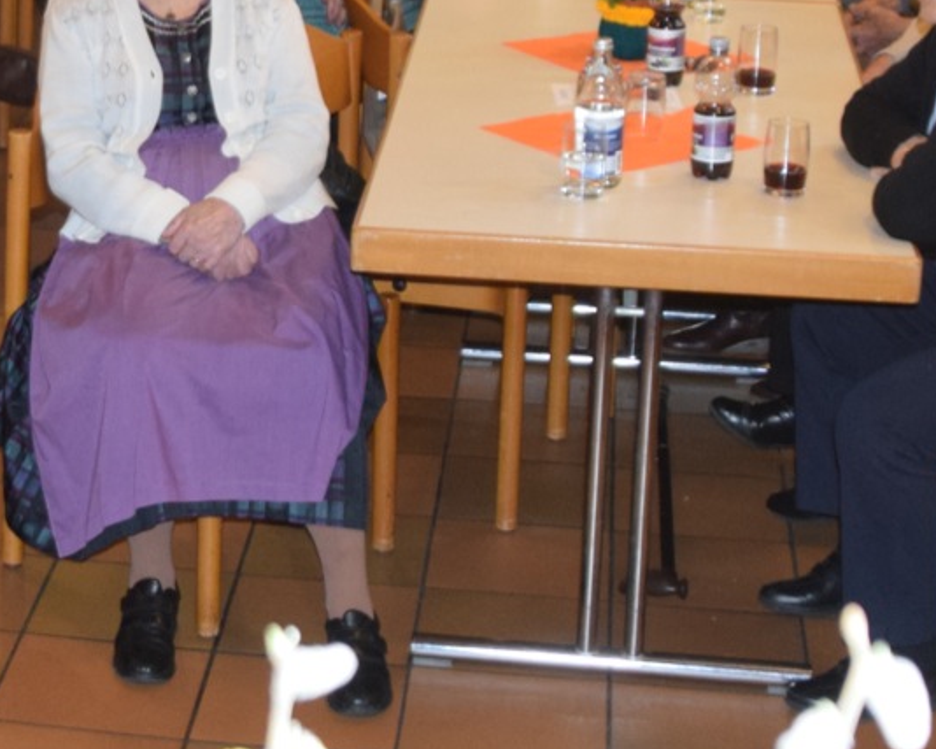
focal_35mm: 111
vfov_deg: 13.6
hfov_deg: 16.9
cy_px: -69
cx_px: -21
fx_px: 3068
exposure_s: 1/60
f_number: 3.8
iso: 1100
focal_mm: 21
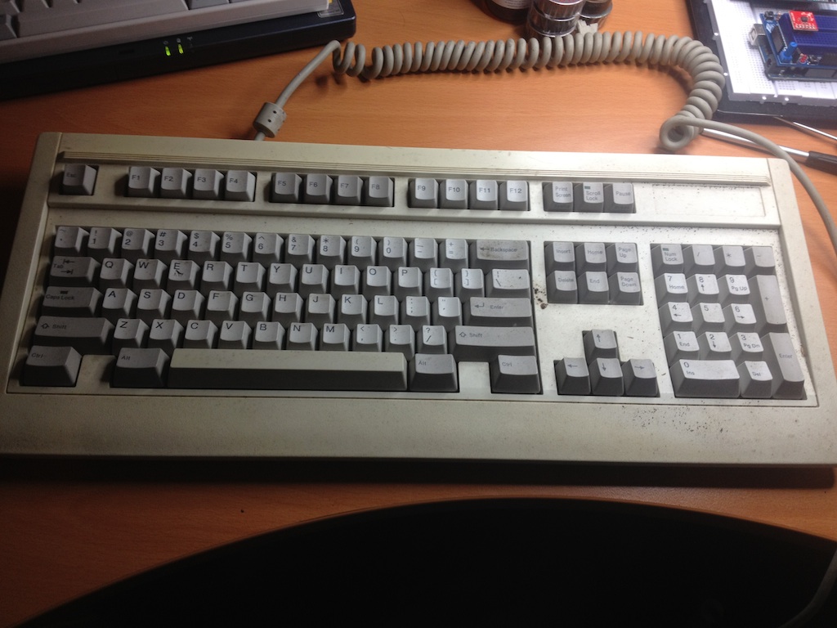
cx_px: 418
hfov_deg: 52.6
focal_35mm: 35
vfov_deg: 40.7
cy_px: 314
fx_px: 846
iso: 64
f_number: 2.4
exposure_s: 1/60
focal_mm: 4.28
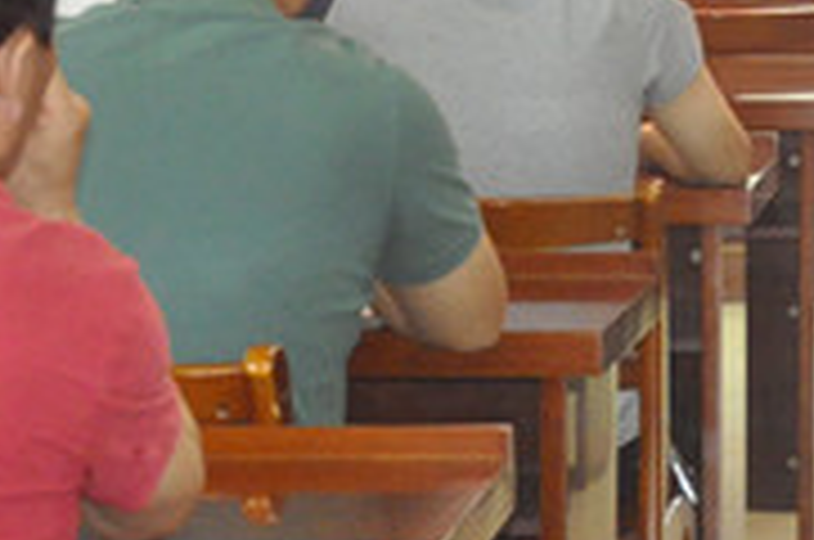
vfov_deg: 6.0
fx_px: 5101
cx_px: 1039
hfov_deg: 9.0
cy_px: -331
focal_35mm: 226
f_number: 5.6
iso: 2500
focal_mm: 34
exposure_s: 1/60
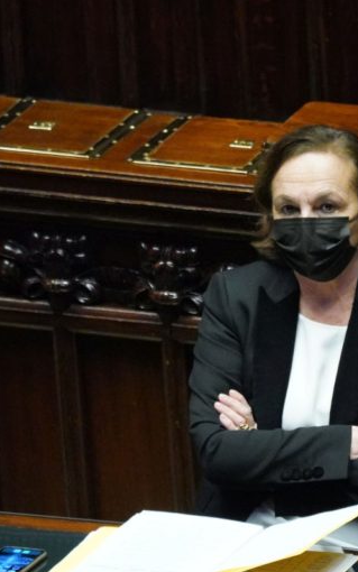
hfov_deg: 1.4
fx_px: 14369
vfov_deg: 2.3
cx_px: 285
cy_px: 286
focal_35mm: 921
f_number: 5.6
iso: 12800
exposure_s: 1/160
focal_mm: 400
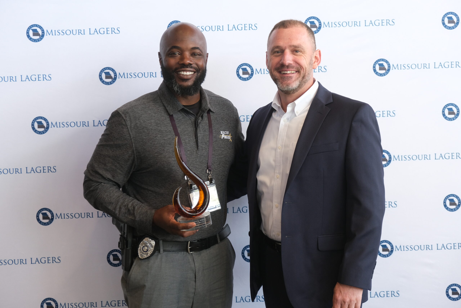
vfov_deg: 22.3
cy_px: 154
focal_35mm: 61
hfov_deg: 32.9
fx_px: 781
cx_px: 230
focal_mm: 40.7
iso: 1000
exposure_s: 1/100
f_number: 4
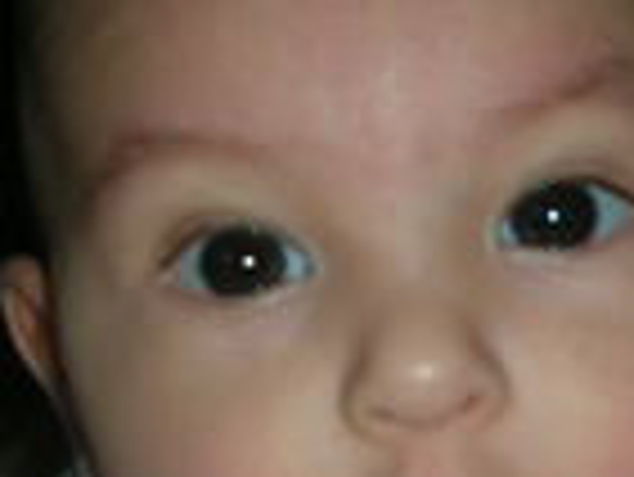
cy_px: 569
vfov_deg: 10.7
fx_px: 2511
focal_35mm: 137
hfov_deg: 14.3
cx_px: 481
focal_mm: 5.8
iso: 50
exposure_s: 1/60.1
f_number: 3
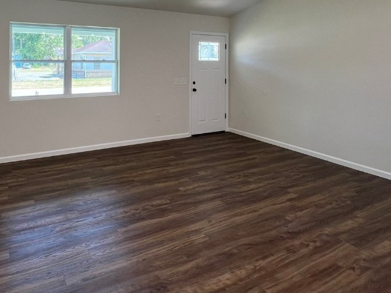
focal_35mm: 23
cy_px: 61
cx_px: 124
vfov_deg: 55.0
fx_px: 260
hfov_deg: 71.3
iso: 80
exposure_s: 1/120
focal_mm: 1.57
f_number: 1.8
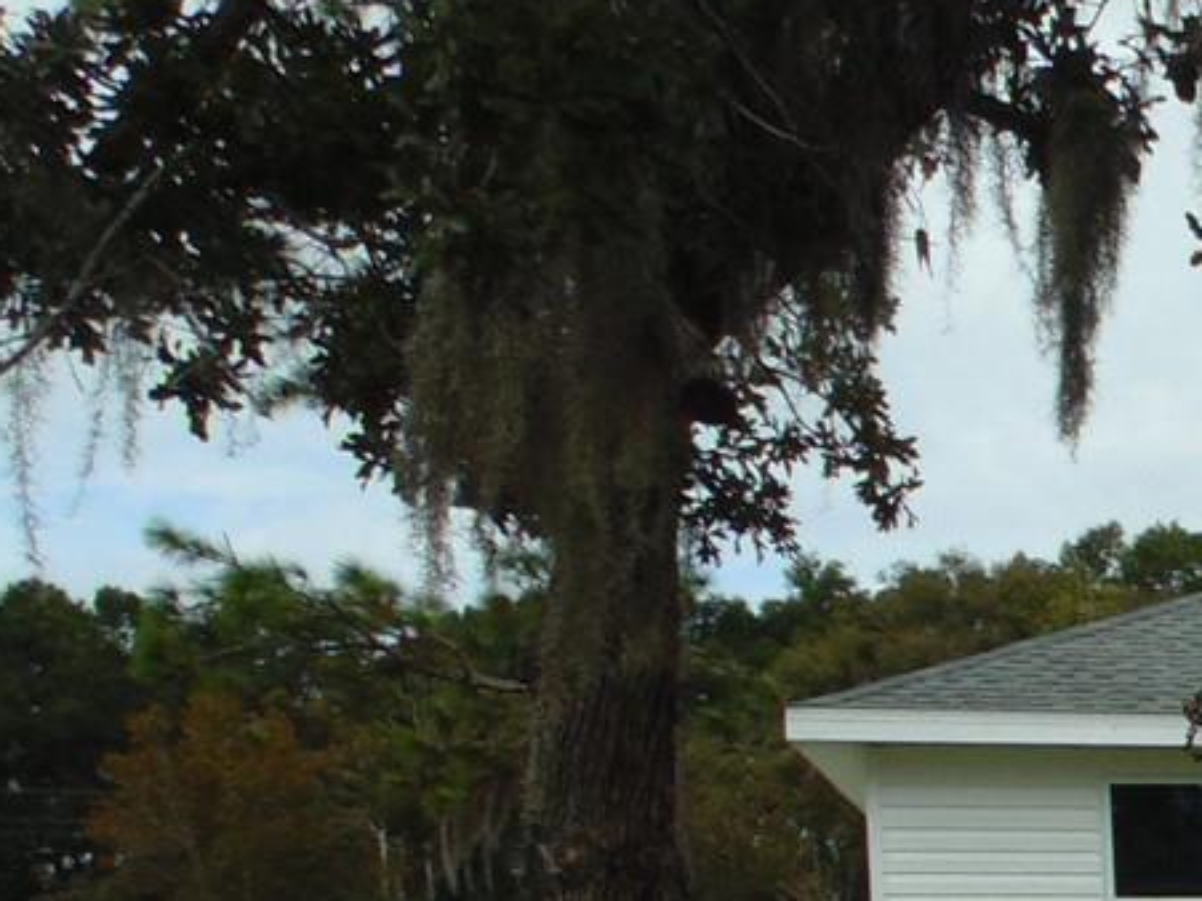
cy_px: 1445
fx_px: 2708
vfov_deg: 16.7
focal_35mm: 78
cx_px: 1778
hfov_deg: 21.3
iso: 80
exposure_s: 1/800
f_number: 3.1
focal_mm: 4
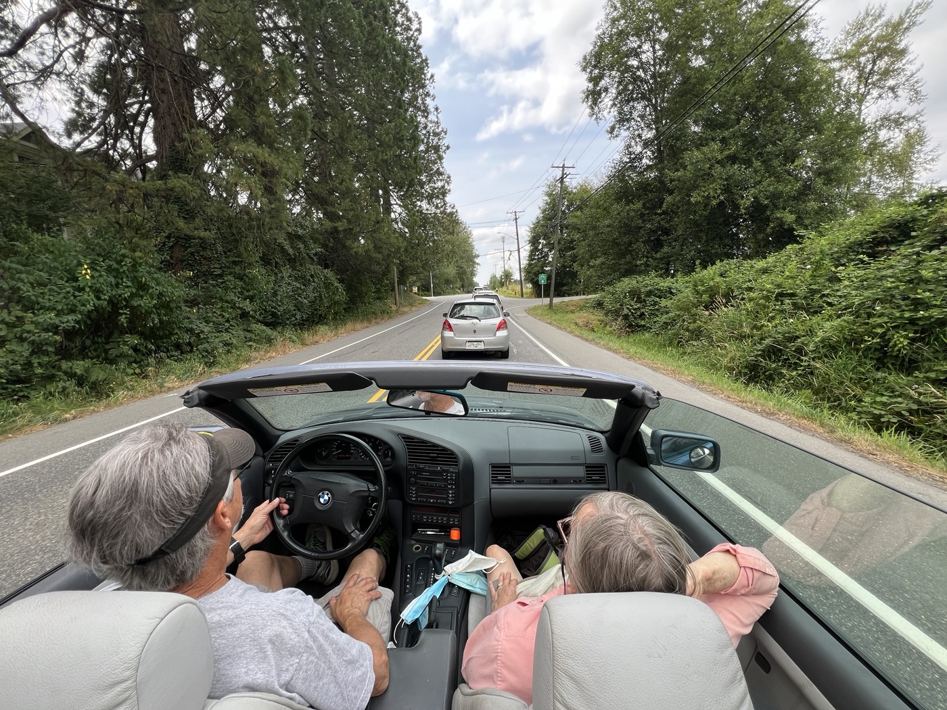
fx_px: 356
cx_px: 474
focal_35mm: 13
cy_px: 355
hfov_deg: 106.2
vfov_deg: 89.9
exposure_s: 1/334
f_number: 1.8
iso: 32
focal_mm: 1.57
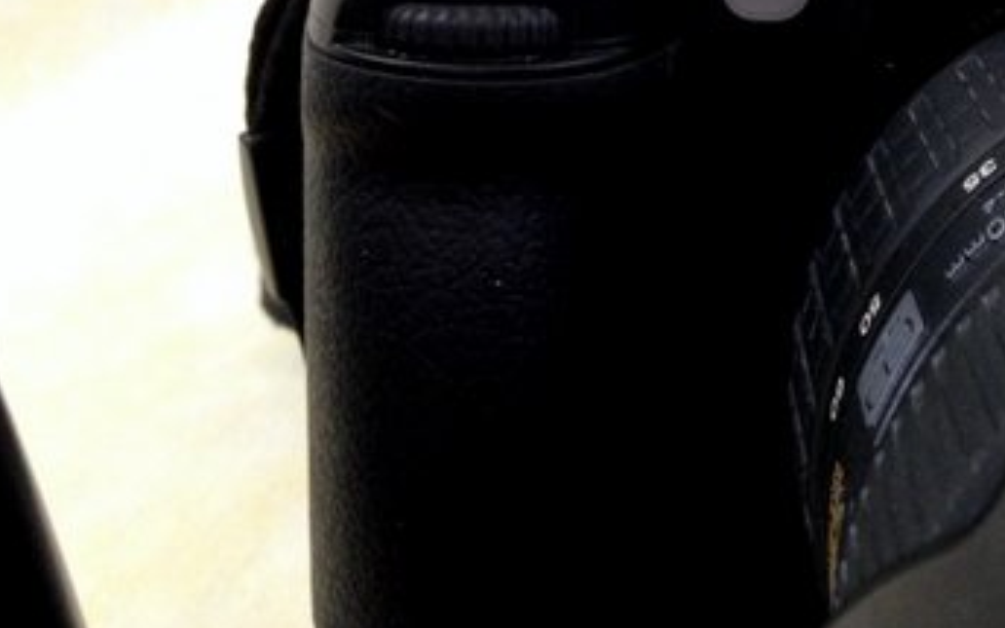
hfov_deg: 30.6
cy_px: -61
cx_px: 827
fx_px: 1780
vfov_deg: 19.2
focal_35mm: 65
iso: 320
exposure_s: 1/20
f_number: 2.4
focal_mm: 4.12
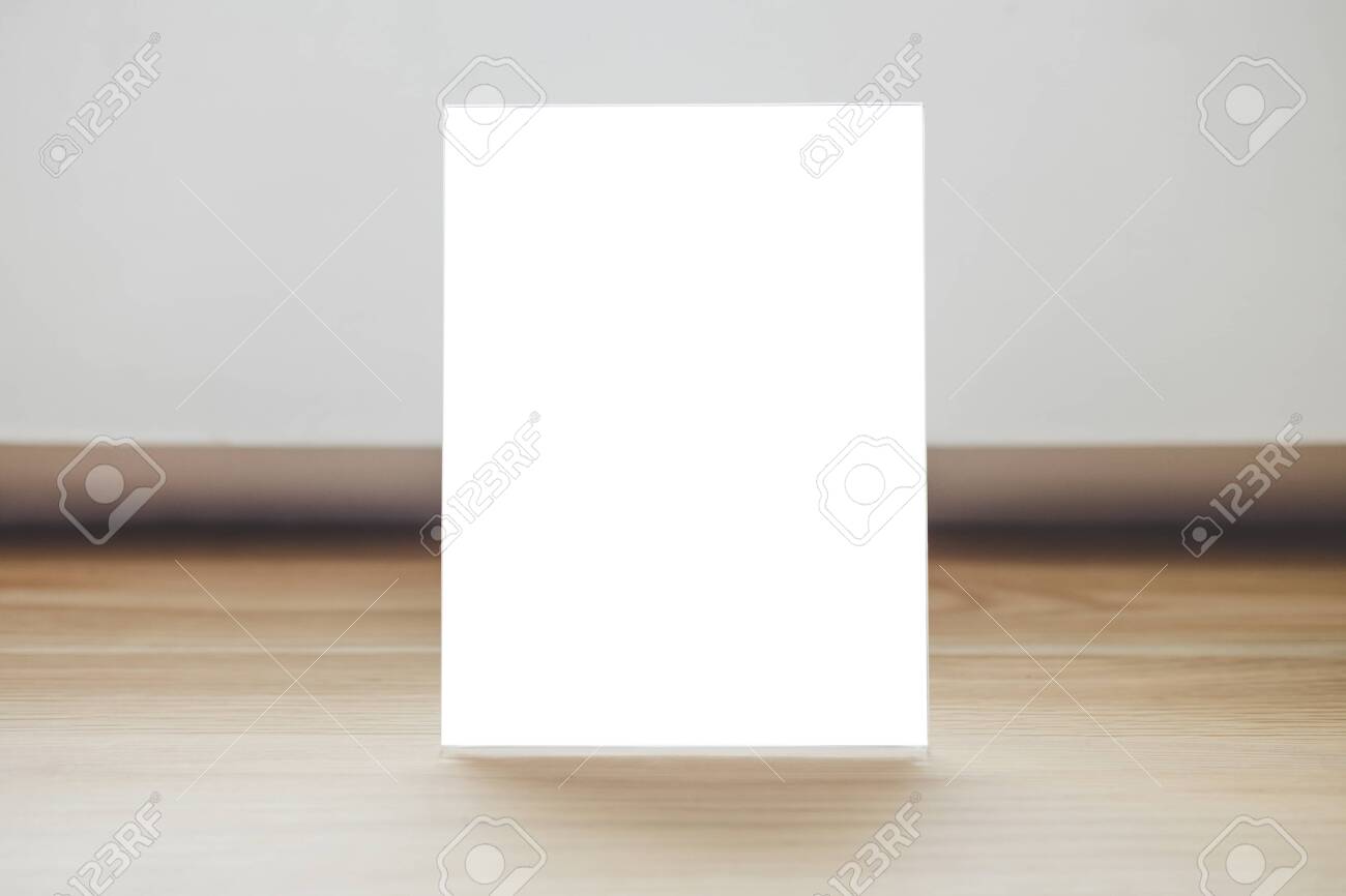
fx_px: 1981
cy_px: 448
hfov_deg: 37.5
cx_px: 673
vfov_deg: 25.5
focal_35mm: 53
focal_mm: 35
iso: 320
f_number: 2.8
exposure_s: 1/100
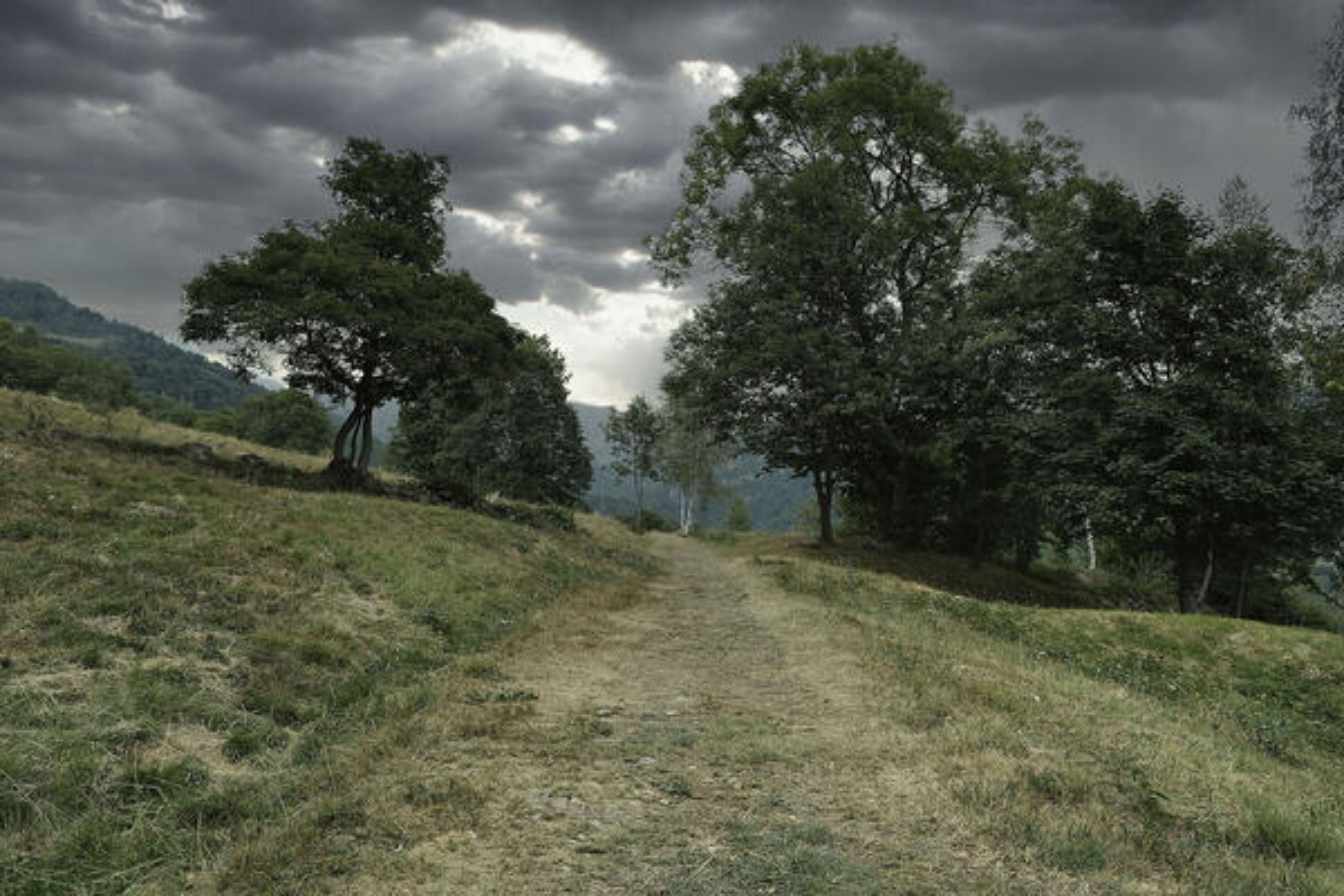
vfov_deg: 51.3
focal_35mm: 25
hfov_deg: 71.5
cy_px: 448
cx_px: 672
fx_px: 933
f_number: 5
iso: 160
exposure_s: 1/250
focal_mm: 16.5
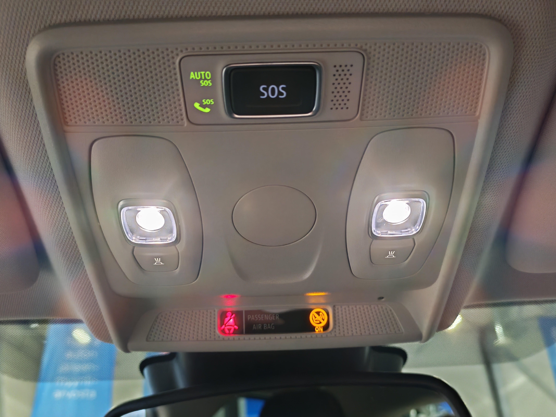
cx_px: 278
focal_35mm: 32
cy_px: 208
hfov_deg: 56.8
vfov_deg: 44.2
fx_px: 514
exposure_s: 1/100
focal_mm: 6.12
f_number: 1.9
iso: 800
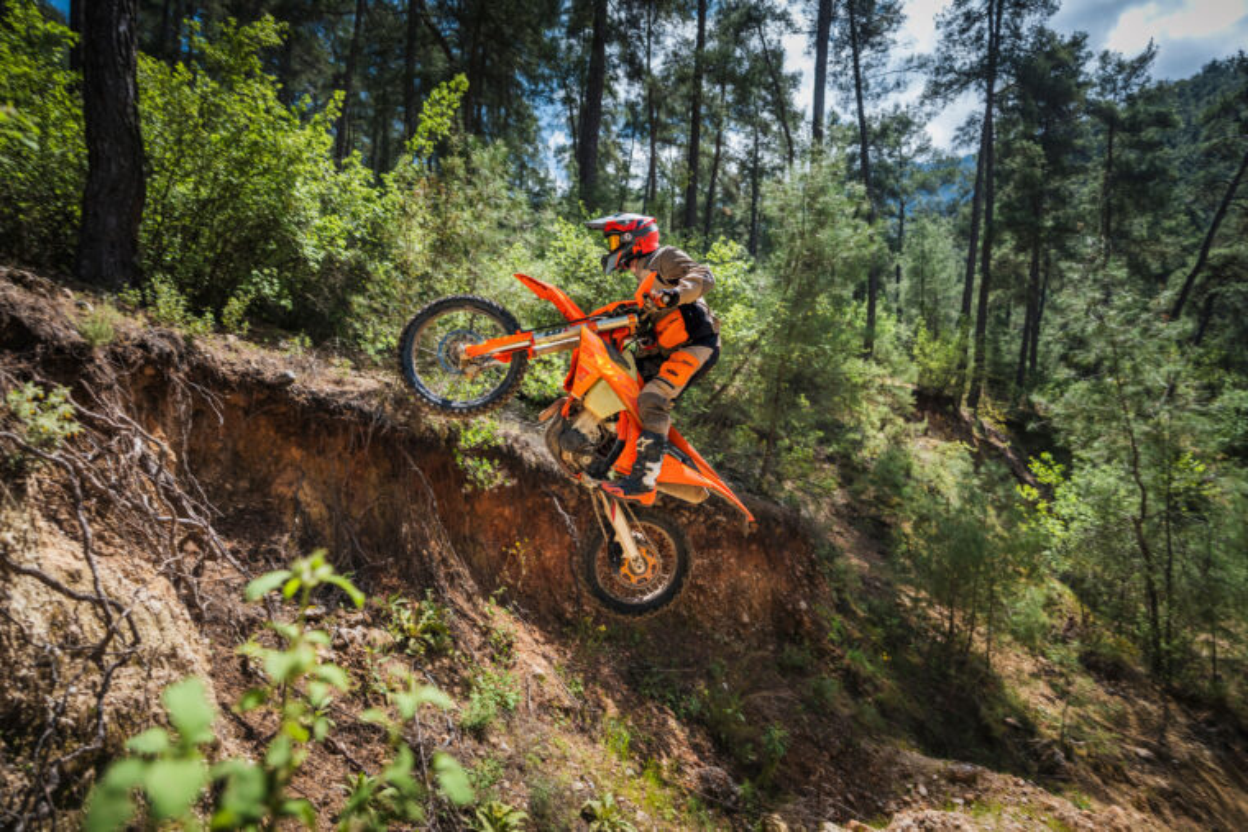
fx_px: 624
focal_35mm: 18
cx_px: 624
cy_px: 416
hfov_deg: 90.0
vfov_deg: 67.4
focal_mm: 18
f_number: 2.8
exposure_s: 1/1000
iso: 64
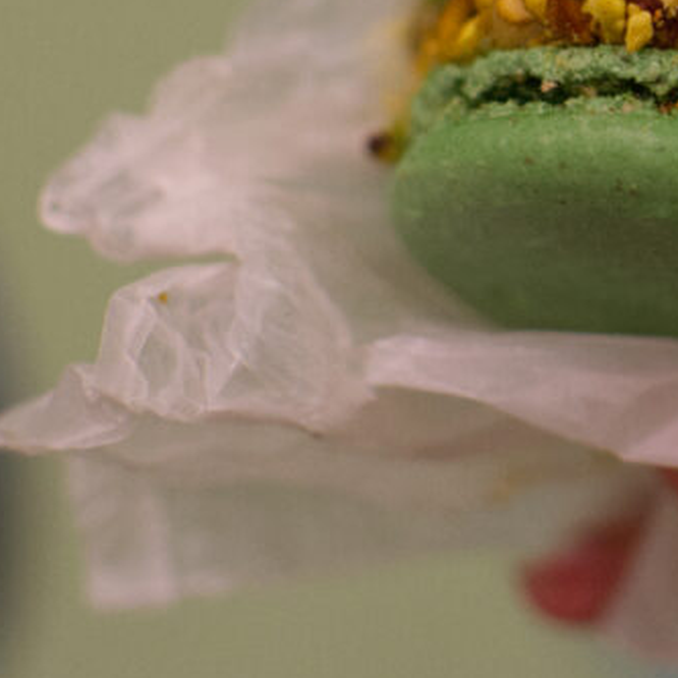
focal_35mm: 103
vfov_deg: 16.8
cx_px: 737
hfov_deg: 16.4
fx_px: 2282
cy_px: 203
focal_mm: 35
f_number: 1.8
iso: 1000
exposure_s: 1/200
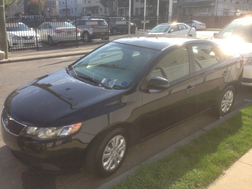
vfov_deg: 42.9
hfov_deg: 55.4
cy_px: 94
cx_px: 126
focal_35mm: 33
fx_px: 240
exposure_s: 1/742
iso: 50
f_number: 2.4
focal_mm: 4.12
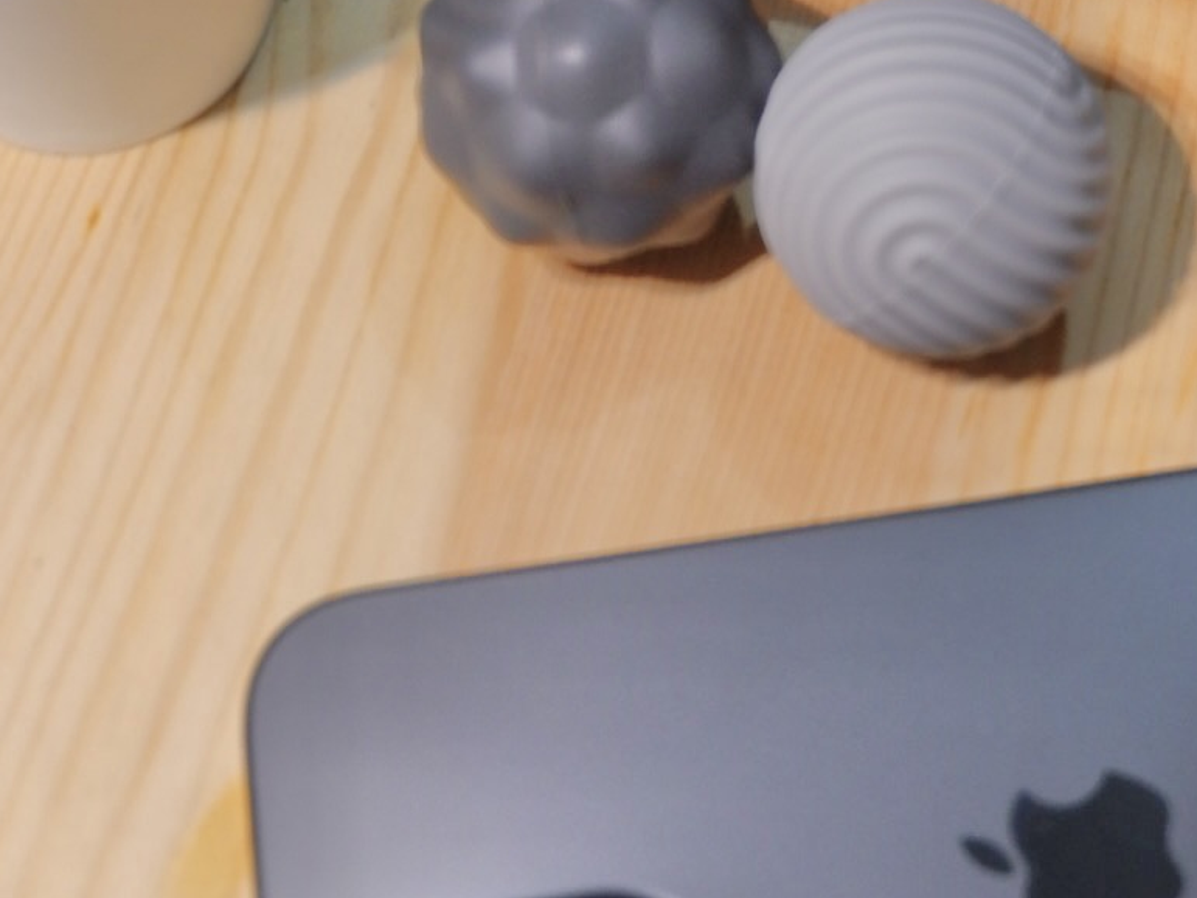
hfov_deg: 20.9
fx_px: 3215
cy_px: -231
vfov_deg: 15.2
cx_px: 882
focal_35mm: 93
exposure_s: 1/60
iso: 1000
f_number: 4.5
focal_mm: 28.2
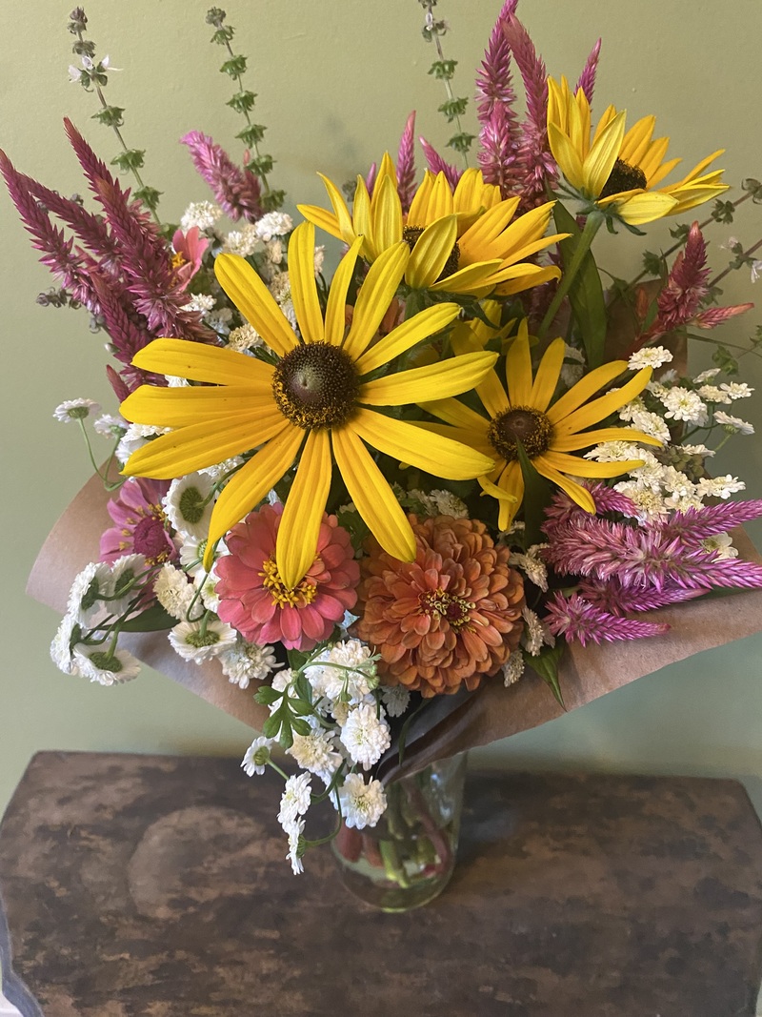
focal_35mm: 26
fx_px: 763
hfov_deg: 53.1
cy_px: 508
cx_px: 381
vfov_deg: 67.3
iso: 640
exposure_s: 1/40
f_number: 1.8
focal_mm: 4.25
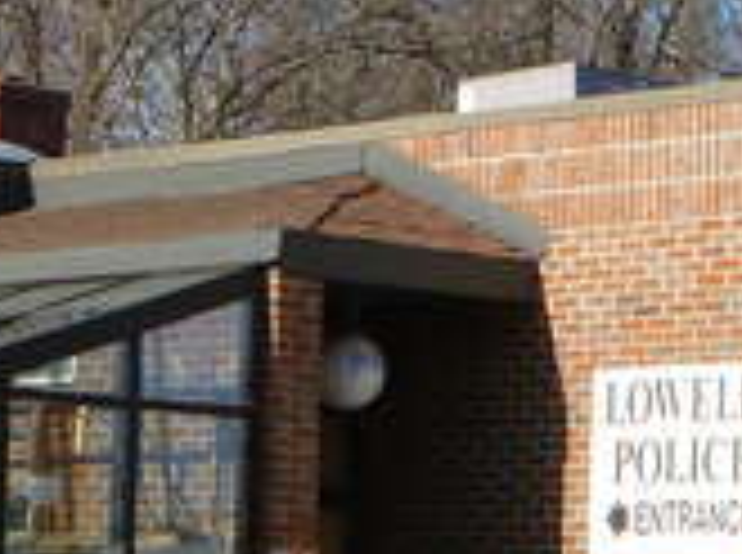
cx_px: 432
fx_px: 3743
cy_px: 518
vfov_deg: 8.4
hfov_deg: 11.3
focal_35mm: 175
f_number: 3.6
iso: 100
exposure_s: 1/800
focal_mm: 6.5
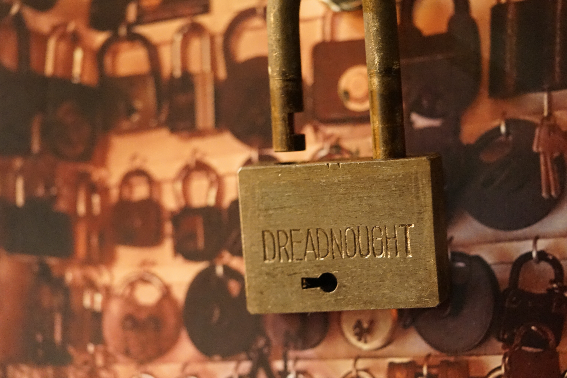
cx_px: 284
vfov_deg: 15.2
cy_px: 189
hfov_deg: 22.6
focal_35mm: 90
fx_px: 1417
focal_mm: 90
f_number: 2.8
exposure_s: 1/30
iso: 6400
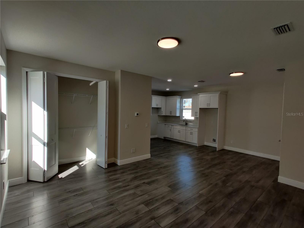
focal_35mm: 13
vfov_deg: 89.9
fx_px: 114
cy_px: 114
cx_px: 152
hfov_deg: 106.2
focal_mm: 2.25
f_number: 2.2
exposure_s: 1/100
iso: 250
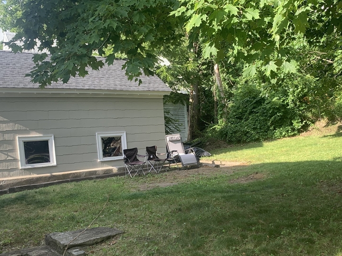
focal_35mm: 37
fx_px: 366
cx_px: 180
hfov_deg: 50.1
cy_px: 172
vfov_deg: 38.2
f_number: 1.8
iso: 25
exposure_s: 1/282
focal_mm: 4.25
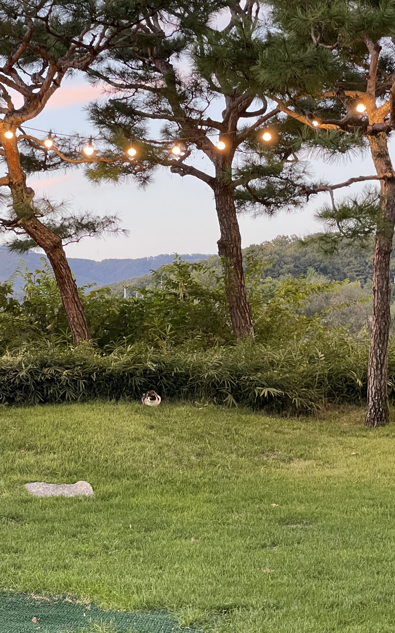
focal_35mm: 74
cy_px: 318
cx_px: 33
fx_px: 1275
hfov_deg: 17.3
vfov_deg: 27.8
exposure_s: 1/60
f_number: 2
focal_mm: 6
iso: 250
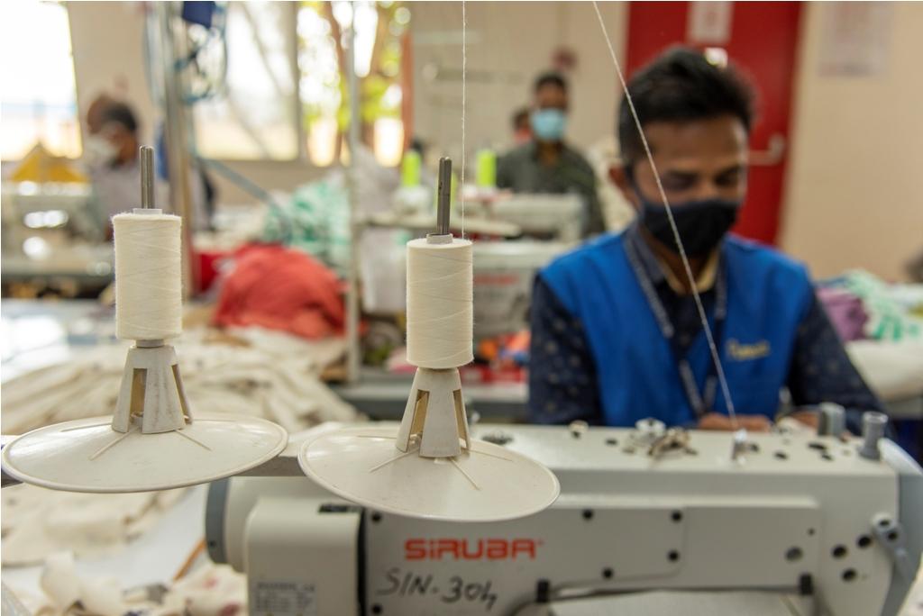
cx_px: 462
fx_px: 821
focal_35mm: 32
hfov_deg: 58.7
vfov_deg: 41.2
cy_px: 308
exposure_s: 1/250
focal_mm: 32
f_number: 4
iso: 500
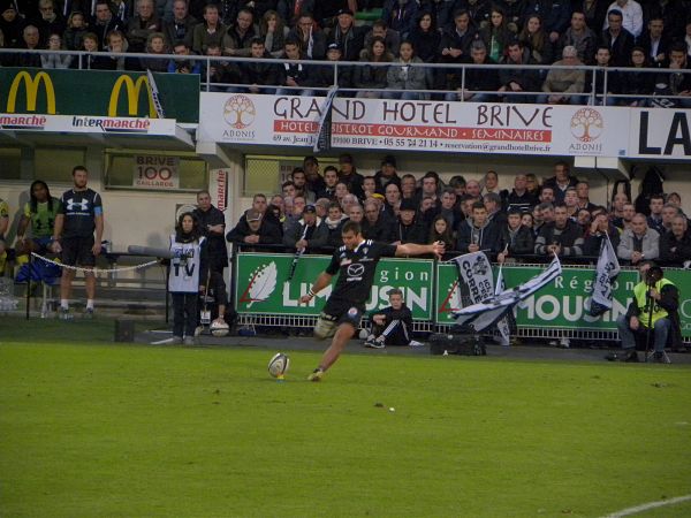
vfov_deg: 3.9
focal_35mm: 377
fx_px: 7526
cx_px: 346
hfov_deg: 5.3
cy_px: 259
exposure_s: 1/67.8
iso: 400
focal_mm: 67.2
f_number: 5
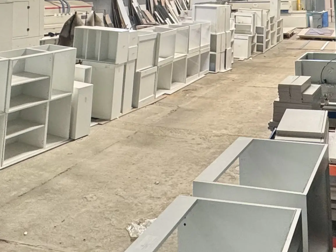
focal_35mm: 49
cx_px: 228
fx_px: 476
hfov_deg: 38.4
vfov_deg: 25.9
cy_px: -65
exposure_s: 1/60
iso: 250
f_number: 2.2
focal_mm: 2.22
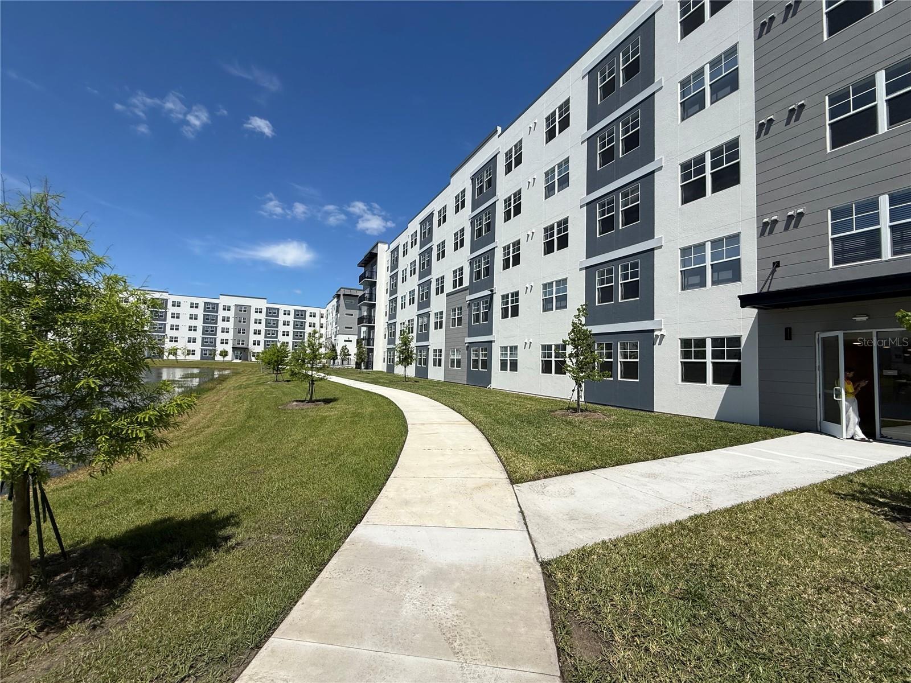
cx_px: 456
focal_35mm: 14
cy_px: 342
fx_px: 368
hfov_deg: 102.1
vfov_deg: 85.7
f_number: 2.2
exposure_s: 1/4425
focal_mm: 2.22
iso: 50
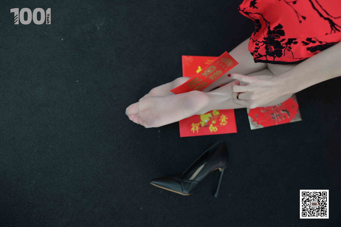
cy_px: 114
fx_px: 332
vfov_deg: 37.9
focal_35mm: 35
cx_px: 170
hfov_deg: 54.4
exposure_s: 1/160
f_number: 2.8
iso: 800
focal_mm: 35
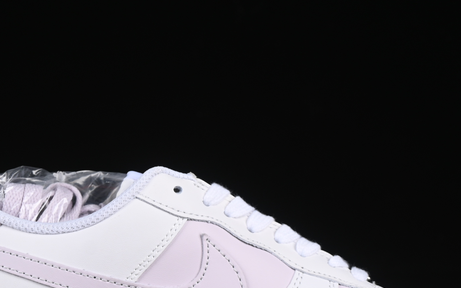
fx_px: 1935
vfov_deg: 8.5
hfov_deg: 13.6
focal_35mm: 154
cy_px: 241
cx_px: 231
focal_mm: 50
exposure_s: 1/160
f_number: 8
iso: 160
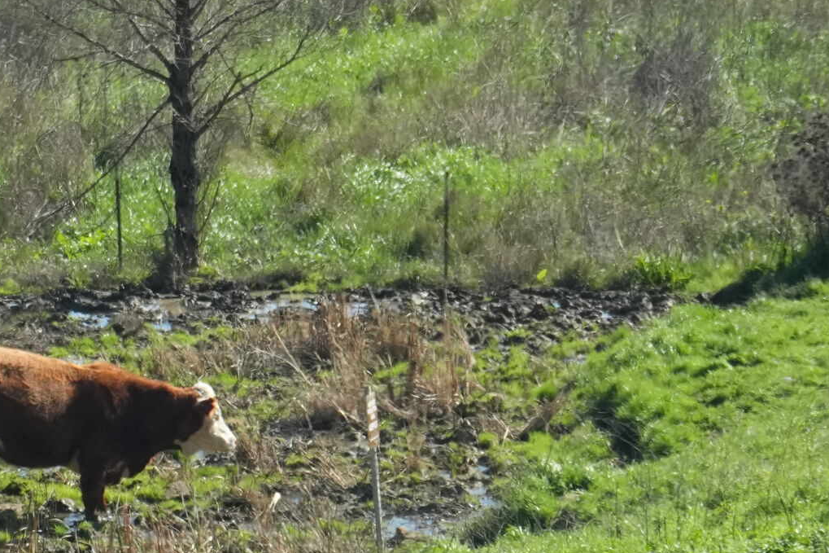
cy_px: 621
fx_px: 29285
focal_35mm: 1272
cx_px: 199
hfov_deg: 1.6
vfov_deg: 1.1
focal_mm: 300
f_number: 7.1
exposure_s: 1/1250
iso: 800
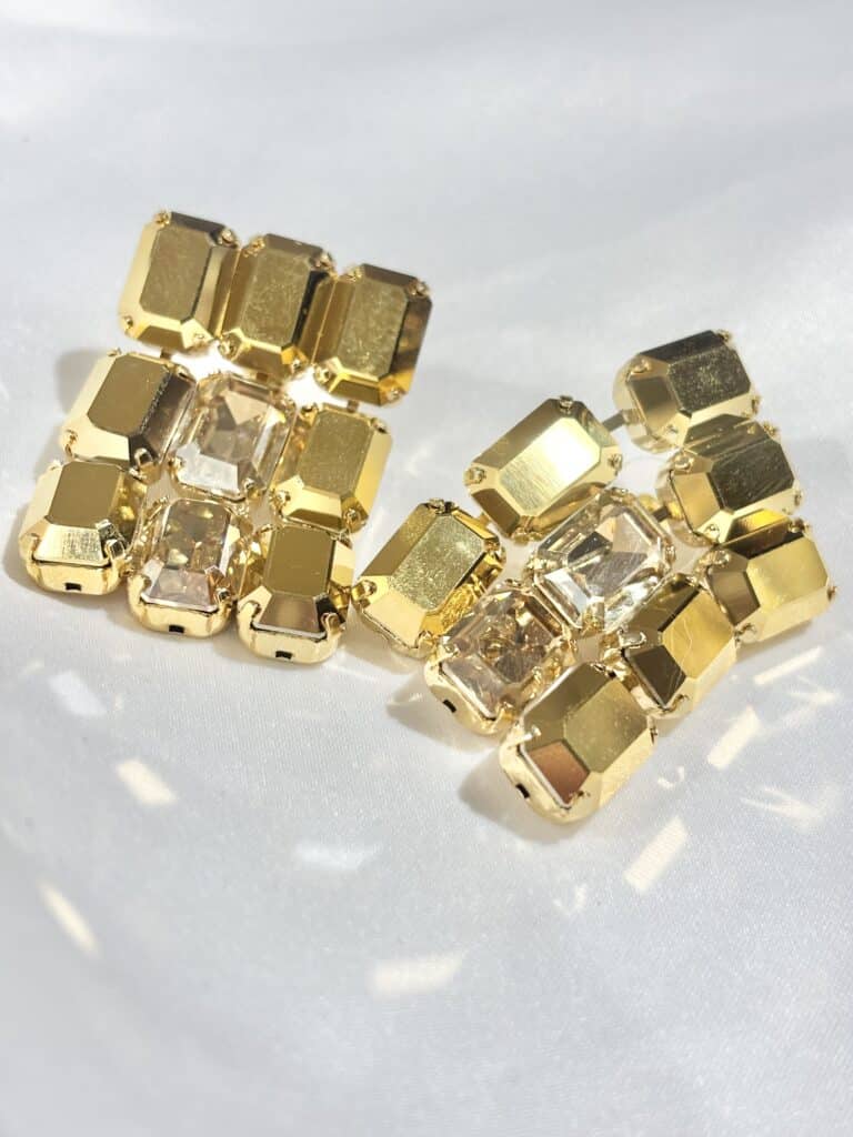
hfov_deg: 28.0
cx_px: 426
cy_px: 568
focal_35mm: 52
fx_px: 1708
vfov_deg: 36.8
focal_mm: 5.96
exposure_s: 1/167
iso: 32
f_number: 1.6
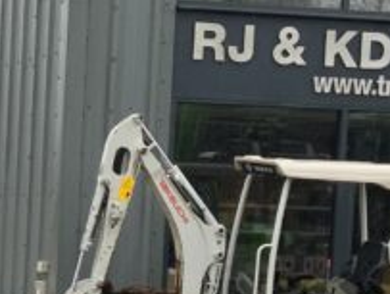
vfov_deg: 10.1
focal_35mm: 146
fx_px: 1648
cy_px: 306
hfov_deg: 13.0
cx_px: -127
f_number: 1.8
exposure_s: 1/122
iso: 20
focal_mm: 3
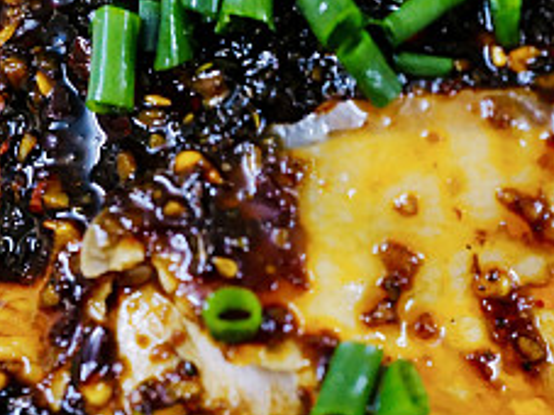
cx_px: 437
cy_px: 261
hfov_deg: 20.4
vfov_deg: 15.5
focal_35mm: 95
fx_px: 1520
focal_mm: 28
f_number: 4
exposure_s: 1/250
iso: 3200
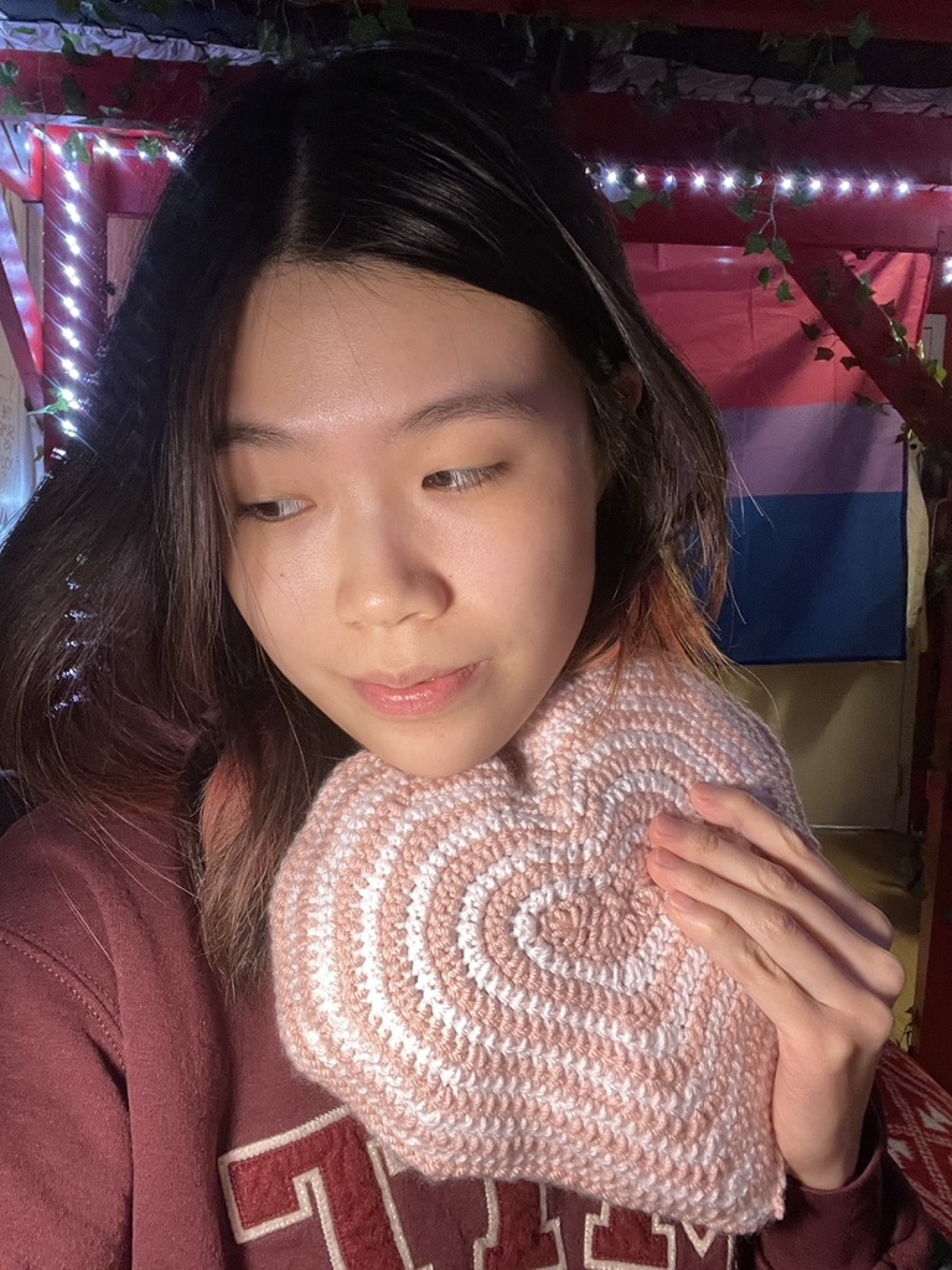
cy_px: 635
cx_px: 476
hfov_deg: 46.8
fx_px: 1100
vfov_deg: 60.0
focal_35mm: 30
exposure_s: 1/35
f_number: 2.2
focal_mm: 2.71
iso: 250
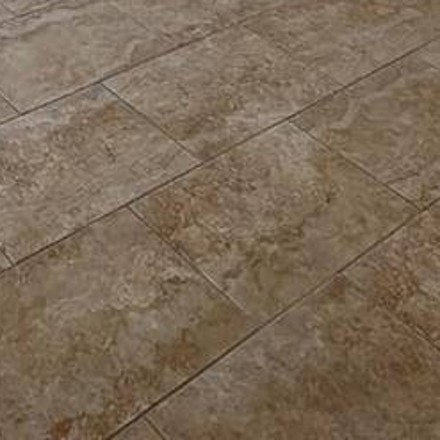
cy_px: -230
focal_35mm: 60
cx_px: -150
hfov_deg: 24.5
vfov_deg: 22.9
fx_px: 863
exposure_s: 1/120
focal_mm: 2.22
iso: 80
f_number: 2.2
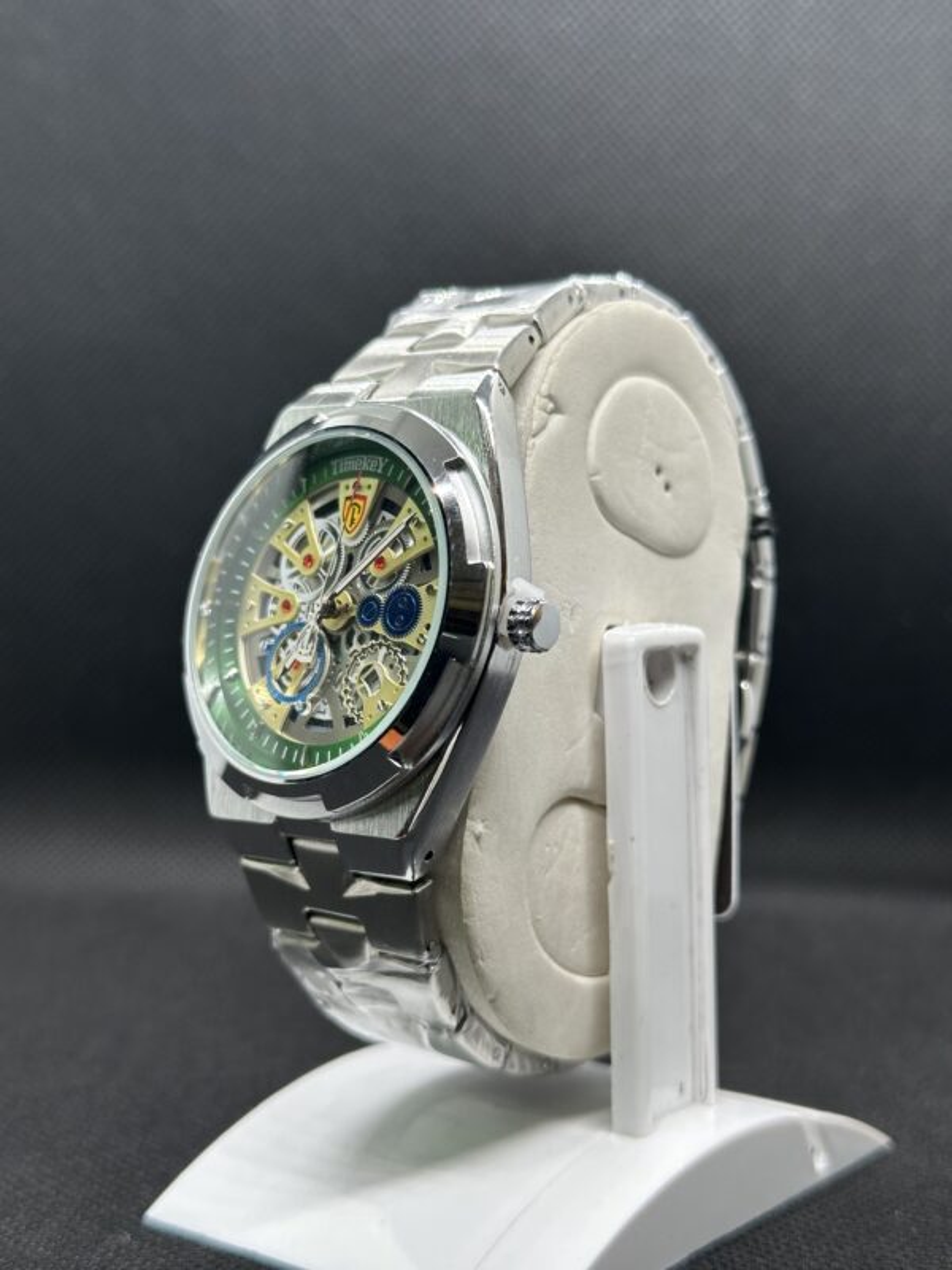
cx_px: 476
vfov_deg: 39.7
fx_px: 1760
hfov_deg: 30.3
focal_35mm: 48
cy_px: 635
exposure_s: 1/100
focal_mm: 6.86
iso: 64
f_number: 1.78
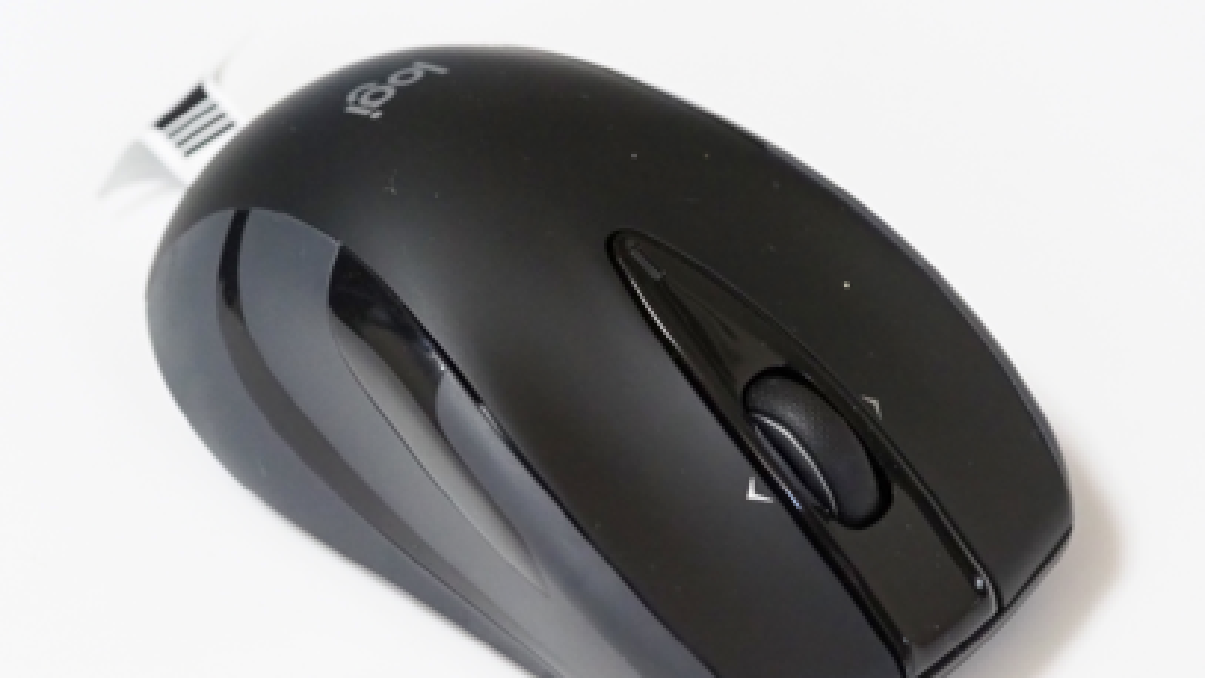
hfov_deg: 15.9
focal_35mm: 135
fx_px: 4314
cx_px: 604
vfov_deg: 9.0
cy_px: 419
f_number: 5
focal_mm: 60
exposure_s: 1/100
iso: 6400
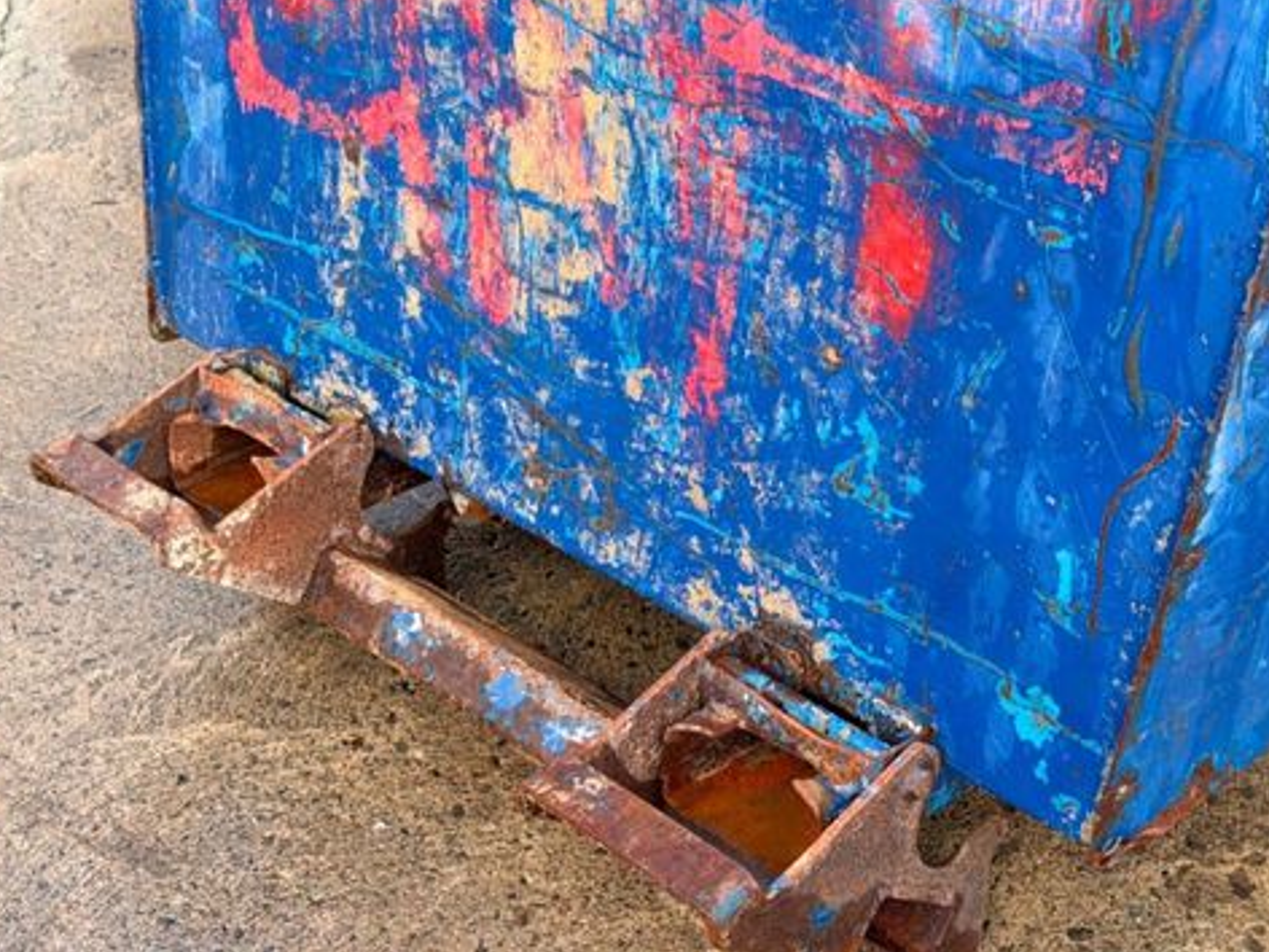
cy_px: 573
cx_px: 554
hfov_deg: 31.6
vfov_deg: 24.0
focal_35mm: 61
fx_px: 2236
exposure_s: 1/230
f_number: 1.78
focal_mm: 6.76
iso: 80
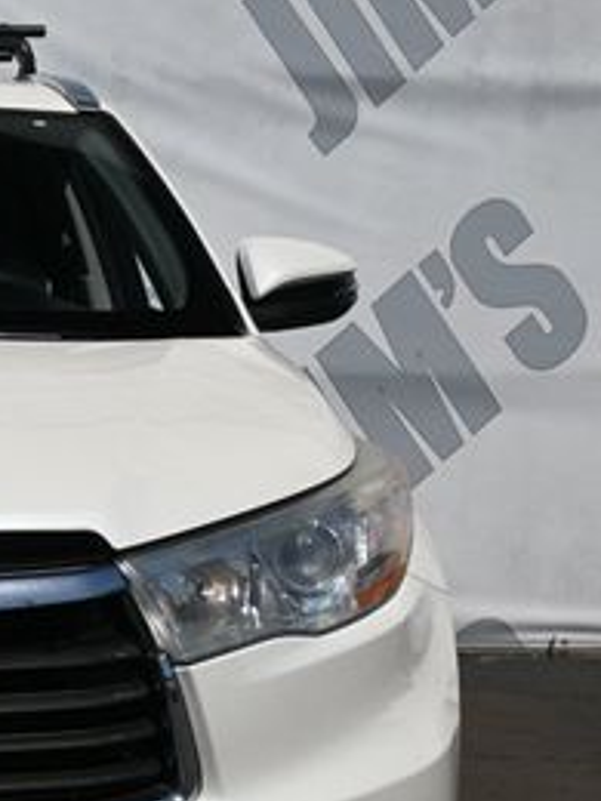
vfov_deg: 20.0
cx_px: -234
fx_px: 2259
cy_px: 595
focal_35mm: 98
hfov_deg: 14.4
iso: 100
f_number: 8
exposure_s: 1/500
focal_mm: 27.5
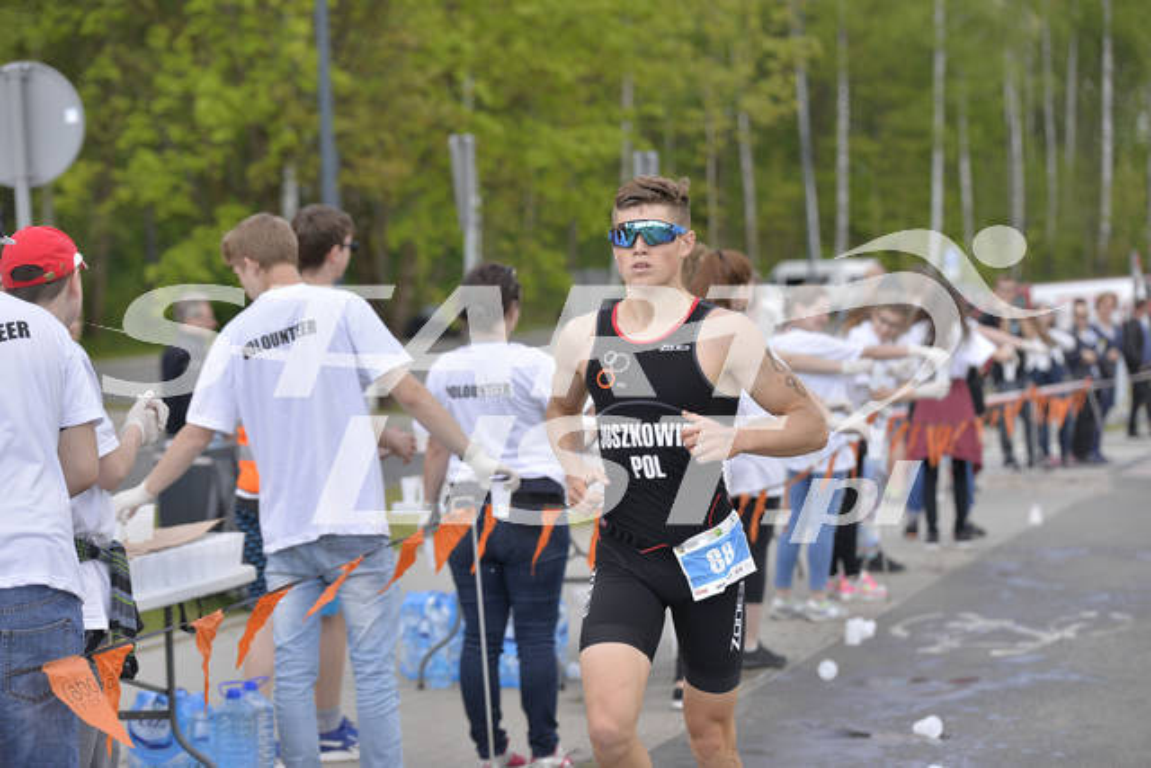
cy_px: 384
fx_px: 3581
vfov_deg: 12.2
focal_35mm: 112
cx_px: 576
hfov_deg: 18.3
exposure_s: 1/2500
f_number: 4
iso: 400
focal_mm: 112
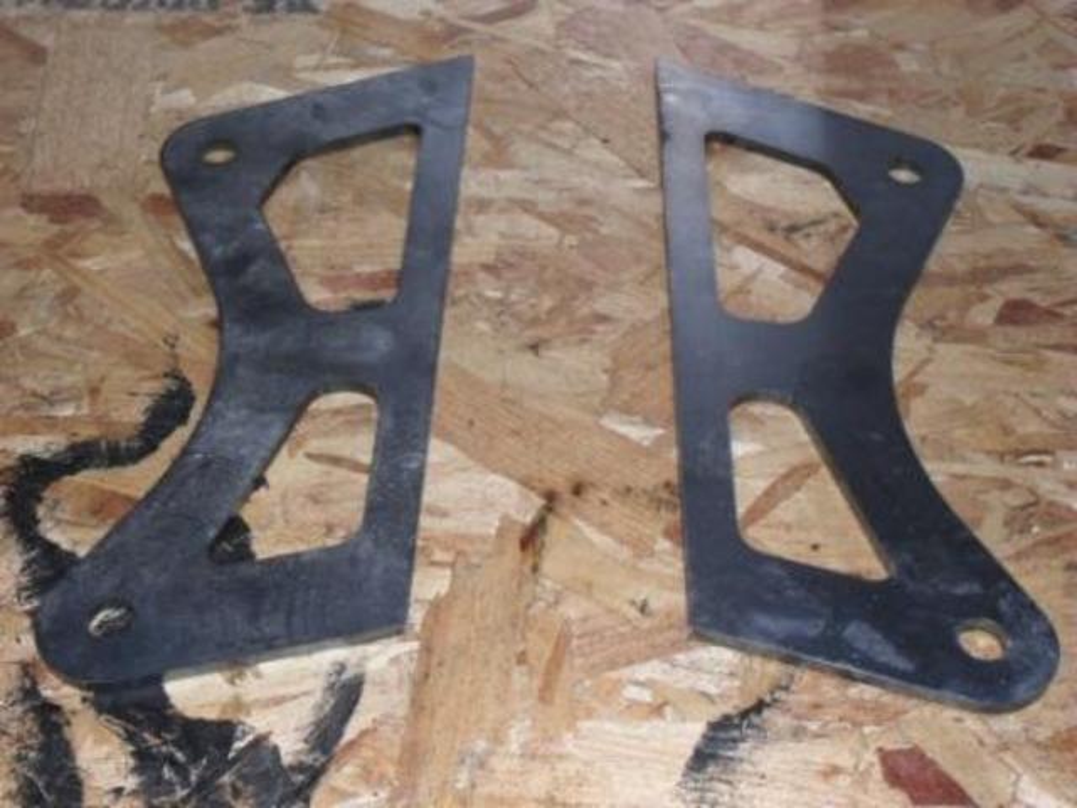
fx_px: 1618
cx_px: 538
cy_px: 404
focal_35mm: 52
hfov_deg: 36.8
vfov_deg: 28.0
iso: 160
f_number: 12.6
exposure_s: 1/60
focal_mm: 9.3
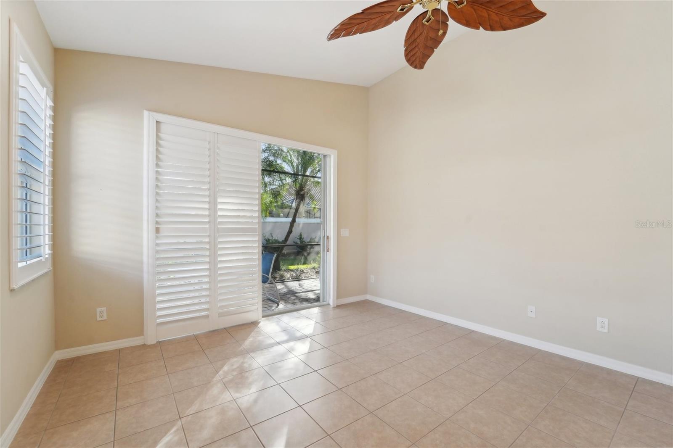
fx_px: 262
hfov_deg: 104.3
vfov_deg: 81.2
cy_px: 224
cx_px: 336
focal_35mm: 14
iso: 400
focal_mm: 14
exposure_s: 1/45
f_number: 8
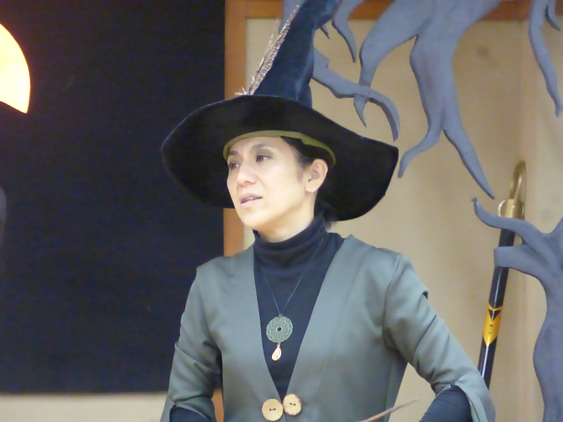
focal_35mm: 274
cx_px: 282
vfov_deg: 5.4
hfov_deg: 7.2
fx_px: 4456
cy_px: 211
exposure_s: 1/15
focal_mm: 44.4
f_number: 5.7
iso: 2500
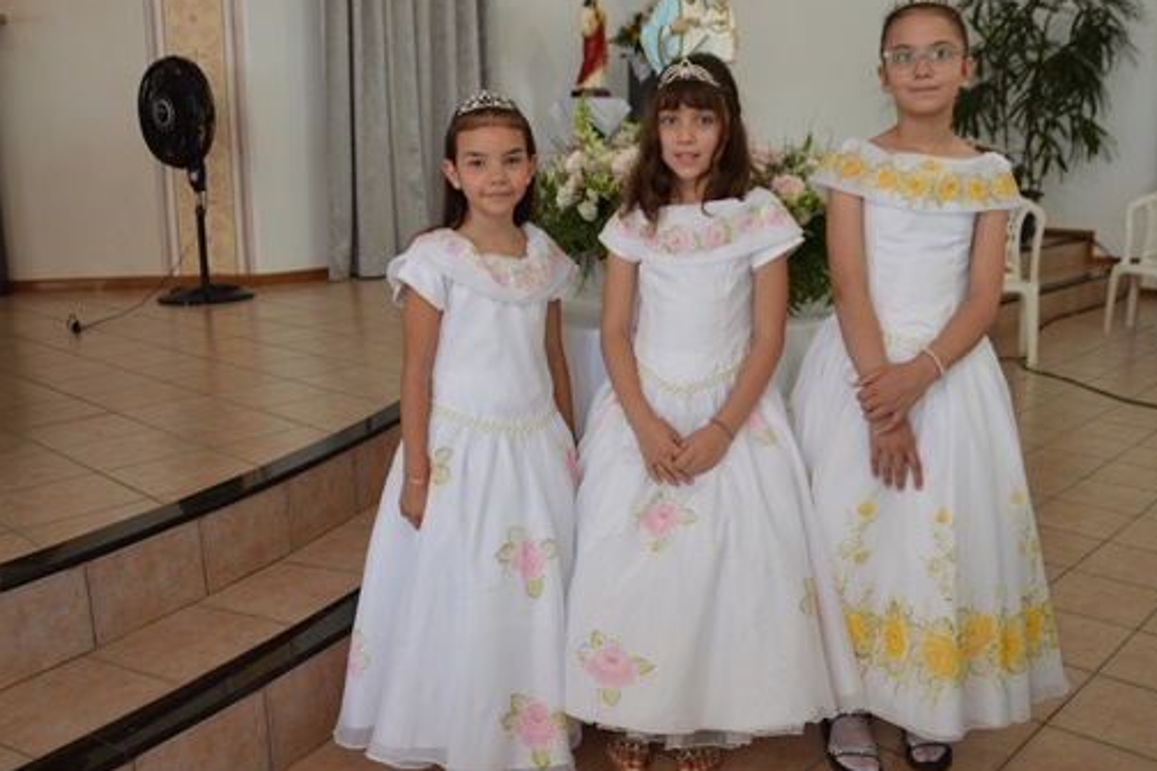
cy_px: 337
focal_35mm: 63
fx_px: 2011
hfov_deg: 32.0
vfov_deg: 21.7
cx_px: 685
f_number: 5
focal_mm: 35
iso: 400
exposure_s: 1/100
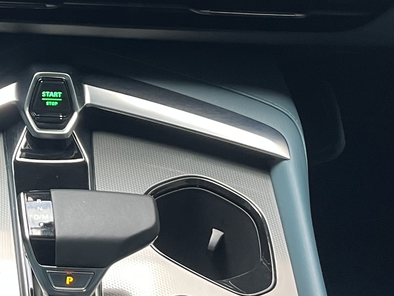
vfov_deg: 16.9
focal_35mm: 87
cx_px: -77
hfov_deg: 21.0
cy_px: 62
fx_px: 990
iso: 125
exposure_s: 1/90
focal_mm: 5.1
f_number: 1.6
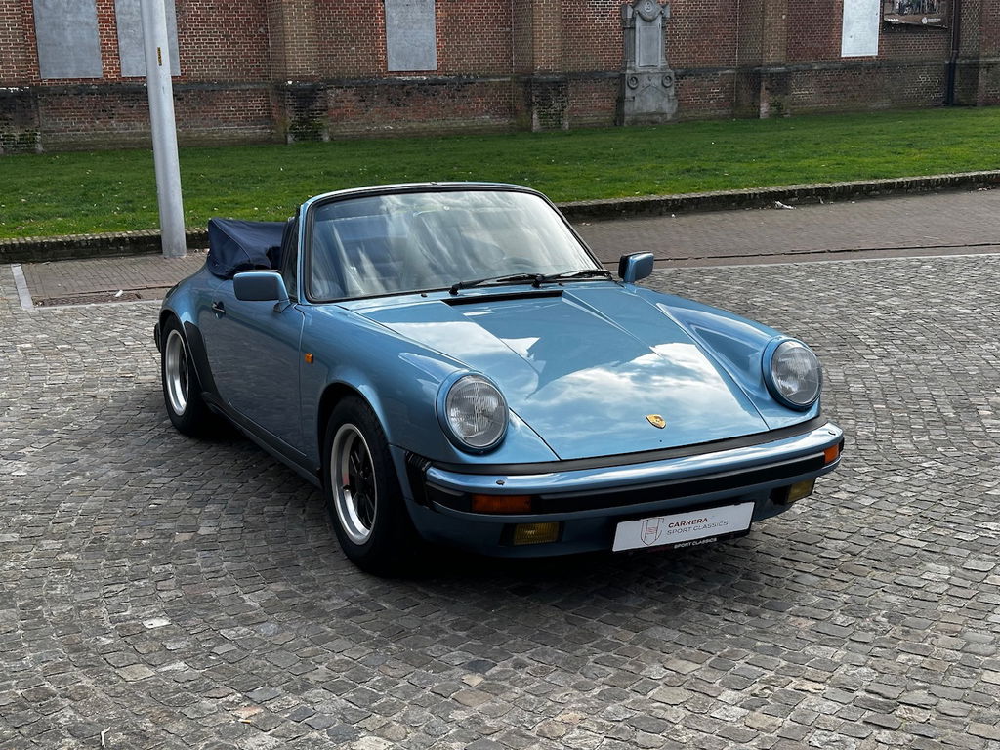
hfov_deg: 39.7
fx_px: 1387
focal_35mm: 48
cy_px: 375
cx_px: 500
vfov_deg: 30.3
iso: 64
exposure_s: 1/1357
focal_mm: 6.86
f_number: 1.78
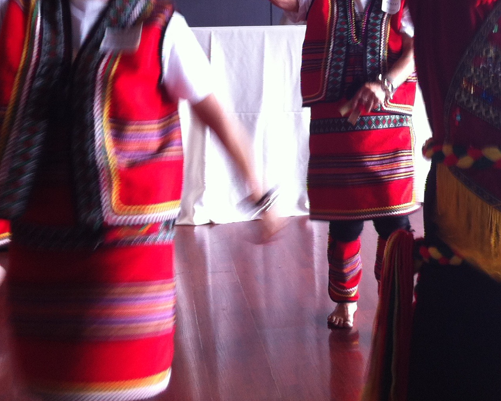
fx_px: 1038
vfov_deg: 21.2
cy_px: 19
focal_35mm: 70
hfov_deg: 26.7
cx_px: 392
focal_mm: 3.85
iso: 80
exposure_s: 1/17
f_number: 2.8
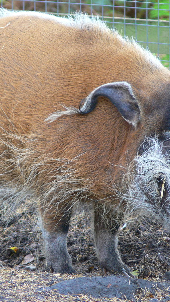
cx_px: 79
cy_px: 151
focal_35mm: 612
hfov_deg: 2.0
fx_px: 4903
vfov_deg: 3.5
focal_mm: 88.8
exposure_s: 1/30
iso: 160
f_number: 3.7
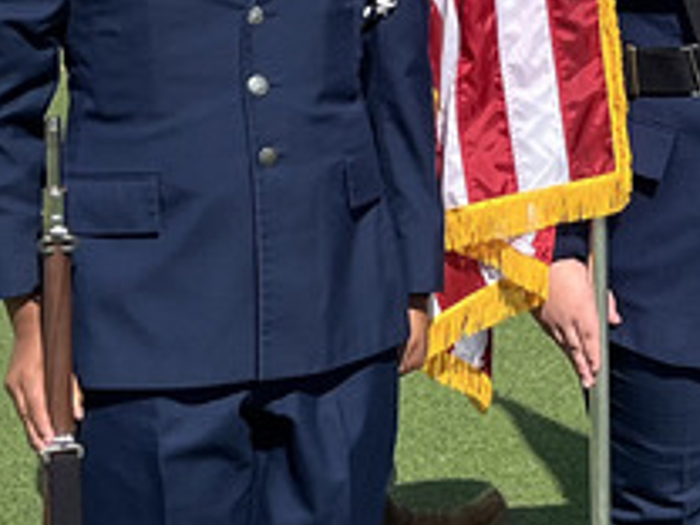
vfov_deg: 11.4
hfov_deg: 14.4
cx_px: 1037
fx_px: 2588
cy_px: -30
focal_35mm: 128
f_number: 1.6
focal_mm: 5.1
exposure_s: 1/4854
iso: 50
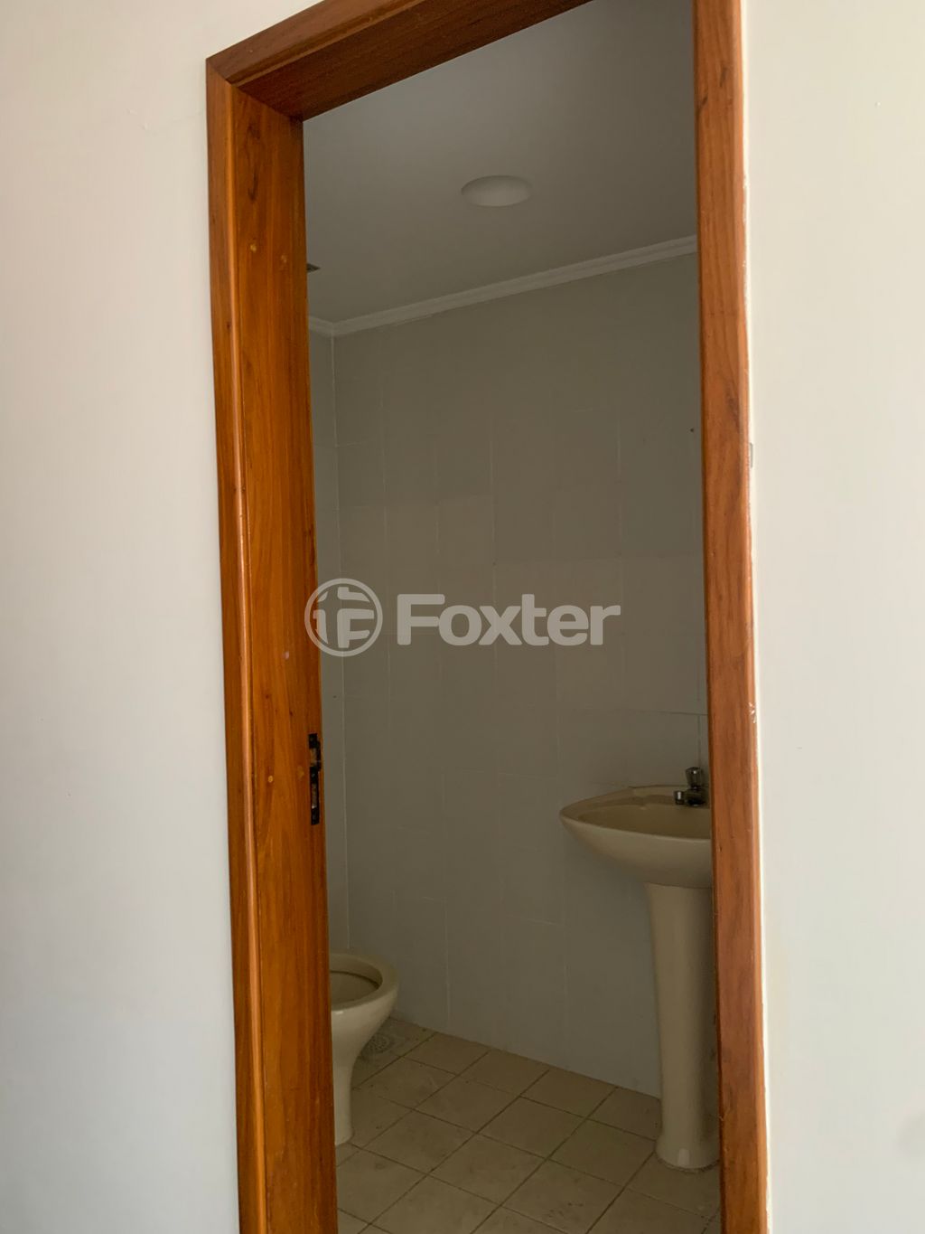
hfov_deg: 53.1
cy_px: 617
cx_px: 462
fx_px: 926
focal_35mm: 26
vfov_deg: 67.3
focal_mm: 4.25
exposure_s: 1/60
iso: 320
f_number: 1.8
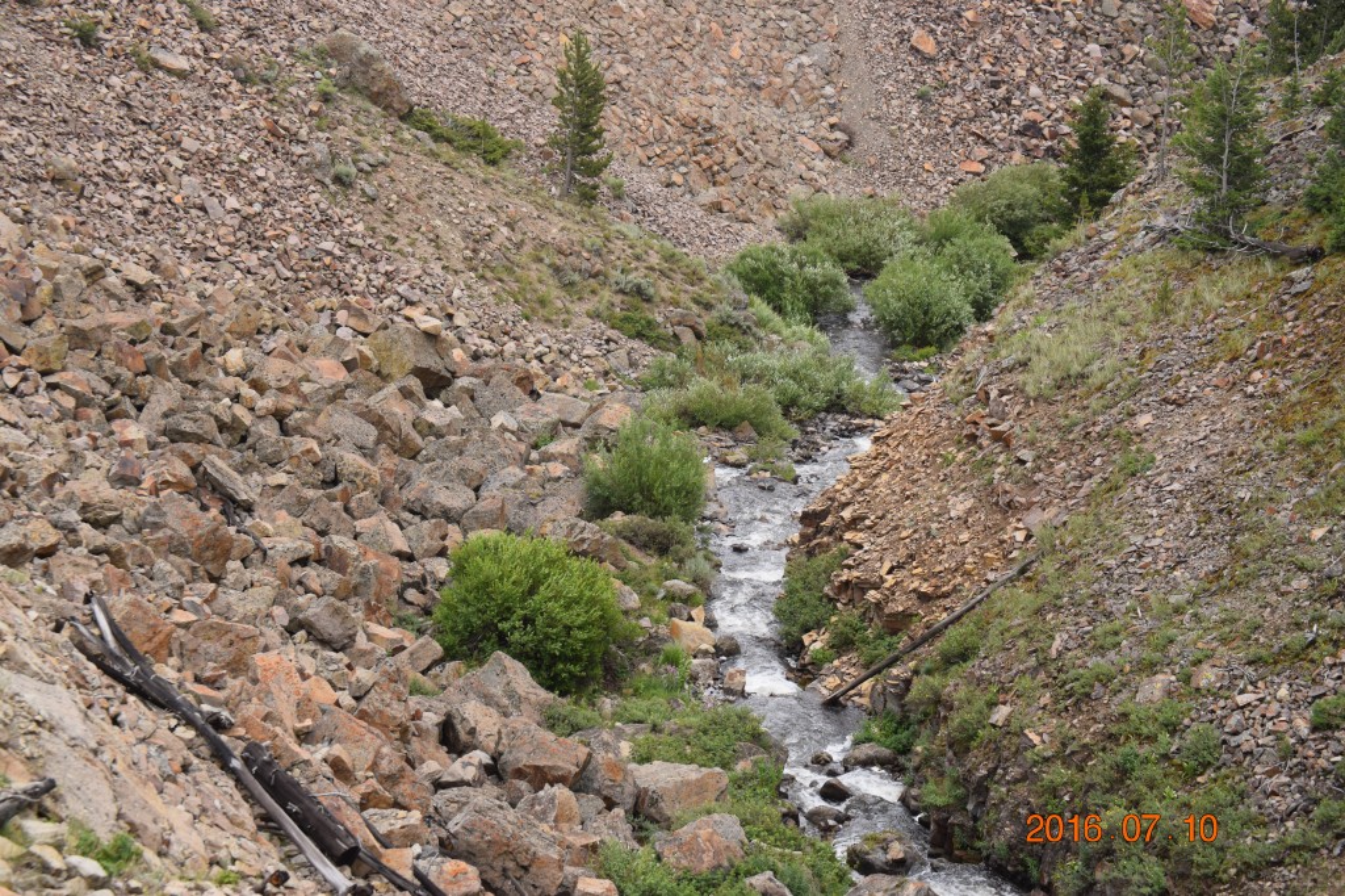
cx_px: 672
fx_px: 3081
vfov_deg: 16.5
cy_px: 448
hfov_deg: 24.6
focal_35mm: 82
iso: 400
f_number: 6.3
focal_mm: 55
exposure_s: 1/160
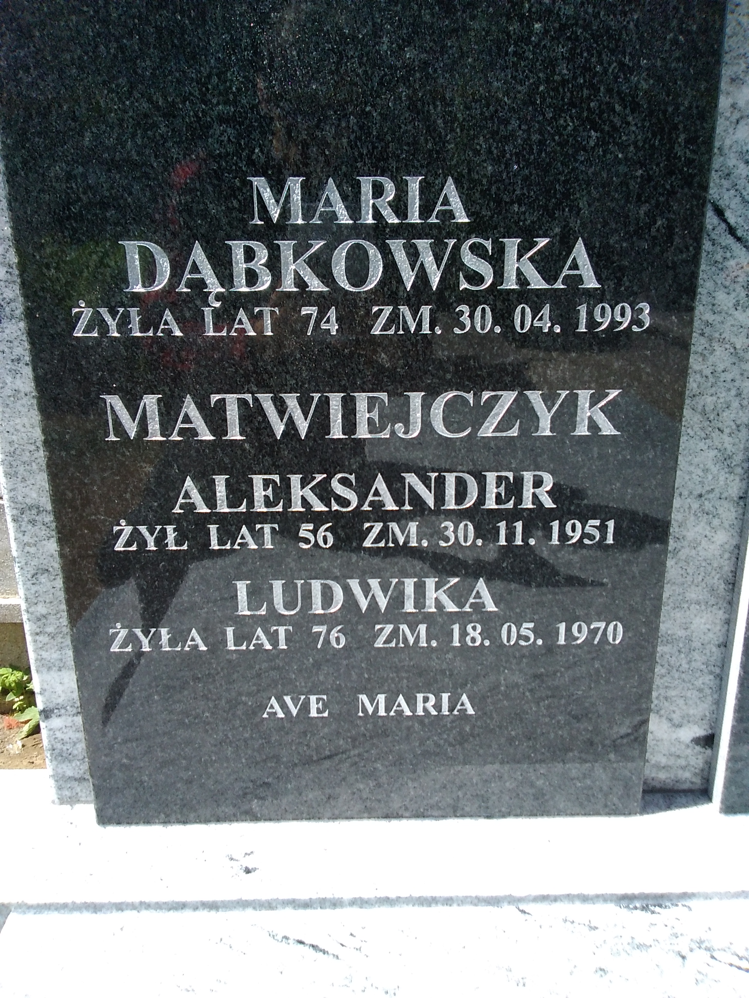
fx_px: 837
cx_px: 374
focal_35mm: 29
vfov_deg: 61.7
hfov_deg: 48.2
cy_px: 499
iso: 100
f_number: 2.4
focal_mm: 2.39
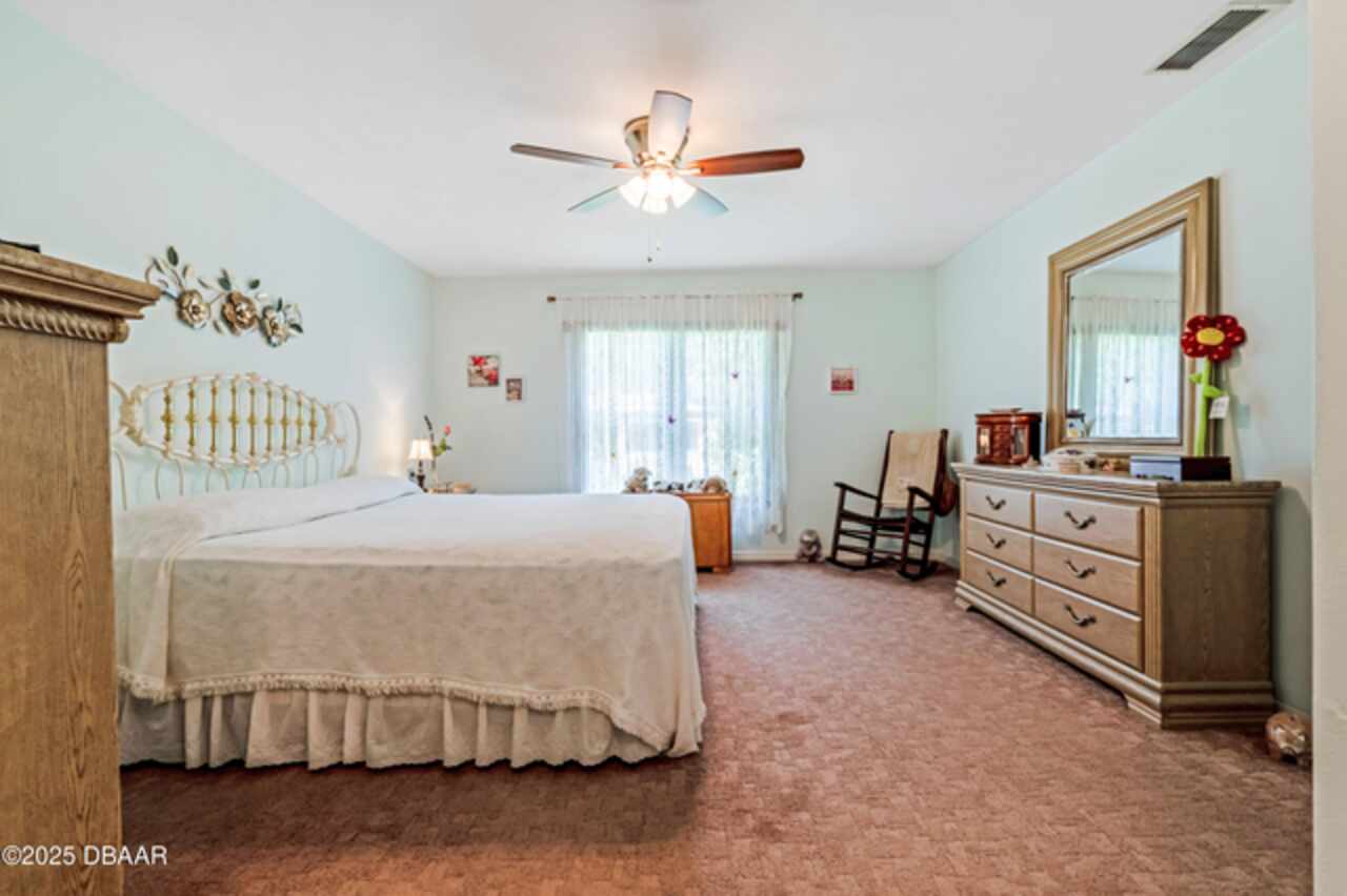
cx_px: 674
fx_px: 617
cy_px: 448
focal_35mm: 16
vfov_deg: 72.0
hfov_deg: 95.0
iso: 250
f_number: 9
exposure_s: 1/100
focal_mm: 11
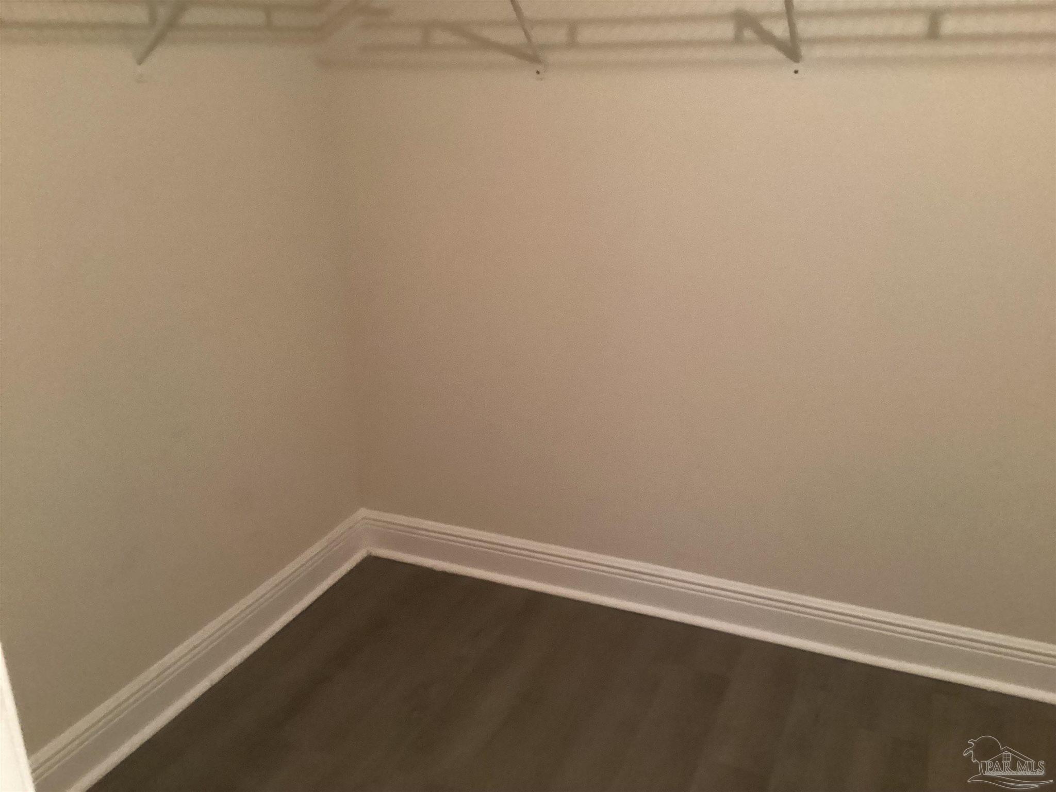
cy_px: 396
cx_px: 528
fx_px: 946
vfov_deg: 45.4
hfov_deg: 58.4
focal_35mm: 31
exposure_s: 1/30
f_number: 2.4
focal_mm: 3.3
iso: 640
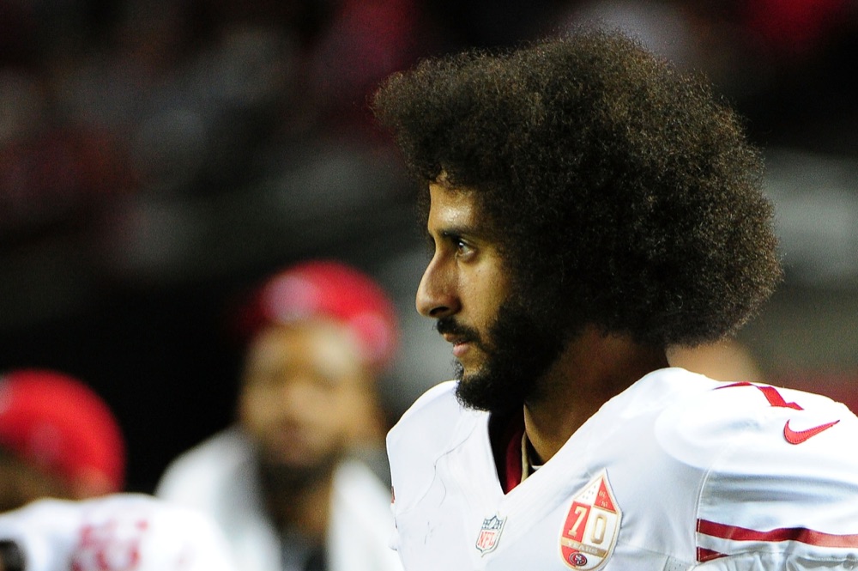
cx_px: 429
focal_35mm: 360
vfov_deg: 3.8
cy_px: 286
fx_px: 8573
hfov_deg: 5.7
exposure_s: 1/500
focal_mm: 360
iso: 5000
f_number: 4
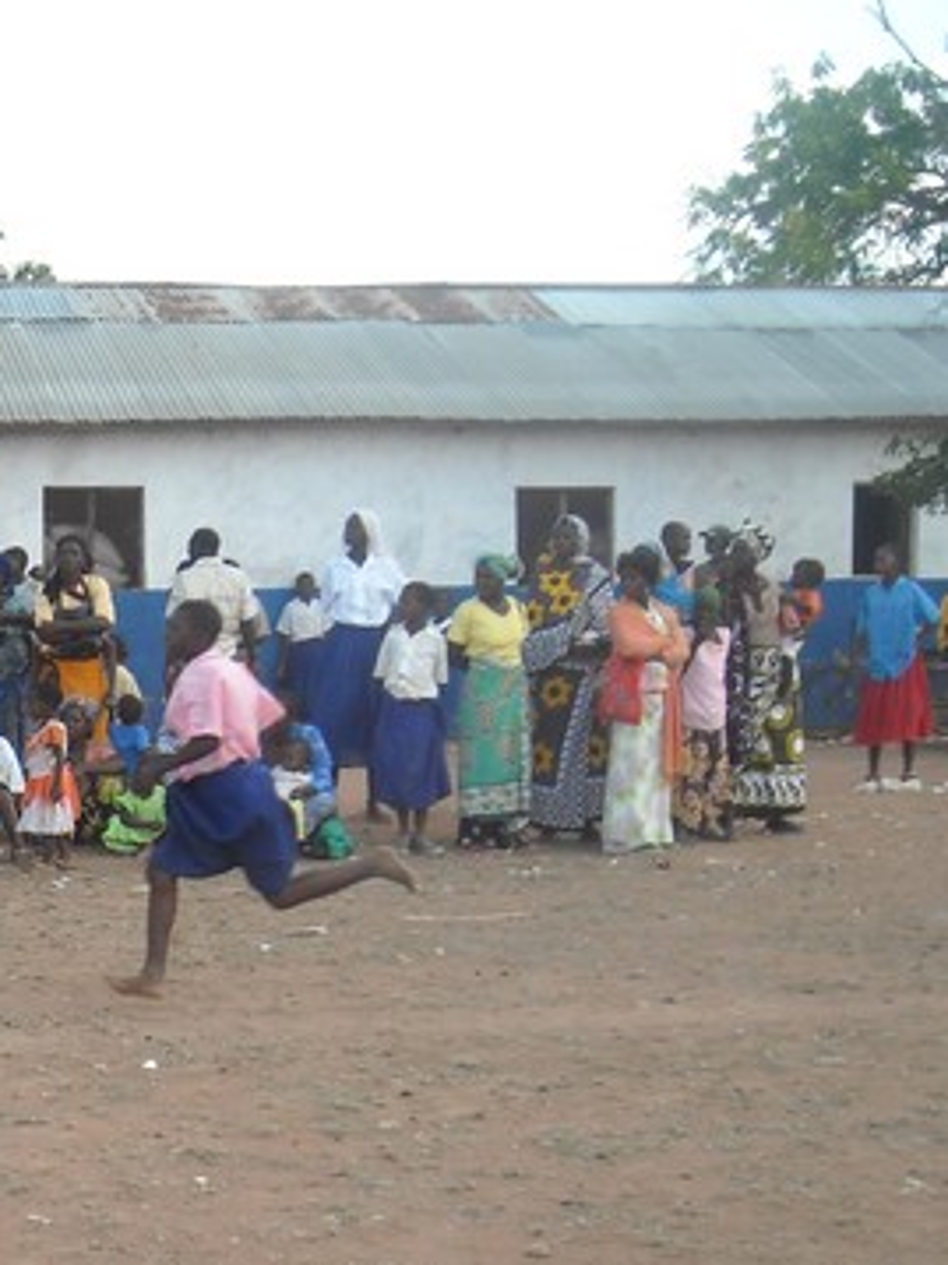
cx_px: -60
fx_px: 2850
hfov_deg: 18.3
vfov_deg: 24.9
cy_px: 881
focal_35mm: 78
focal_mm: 5.7
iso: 64
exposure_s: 1/260
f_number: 2.8
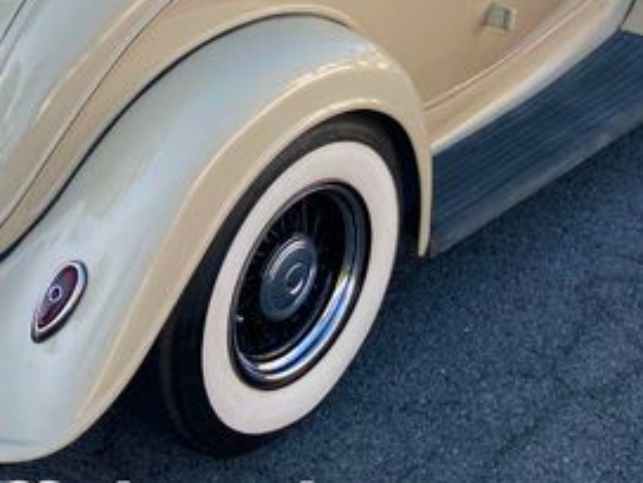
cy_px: 5
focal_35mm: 66
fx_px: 1226
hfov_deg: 29.1
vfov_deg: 21.5
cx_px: 199
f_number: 1.8
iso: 20
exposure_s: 1/442
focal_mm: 3.99
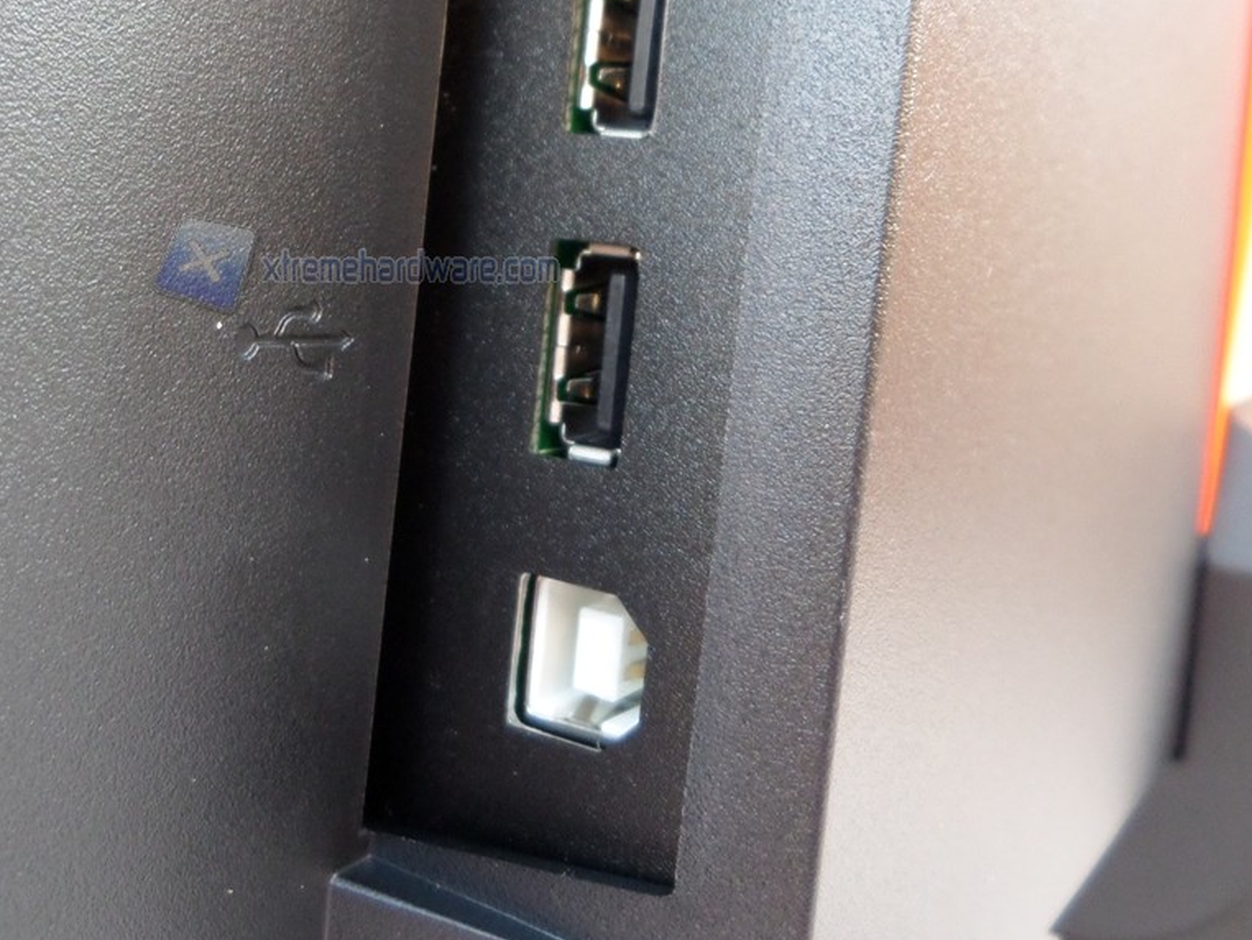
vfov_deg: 33.1
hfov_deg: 43.0
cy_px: 265
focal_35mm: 43
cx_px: 382
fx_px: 1556
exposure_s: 1/30
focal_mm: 4.3
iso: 200
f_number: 3.1
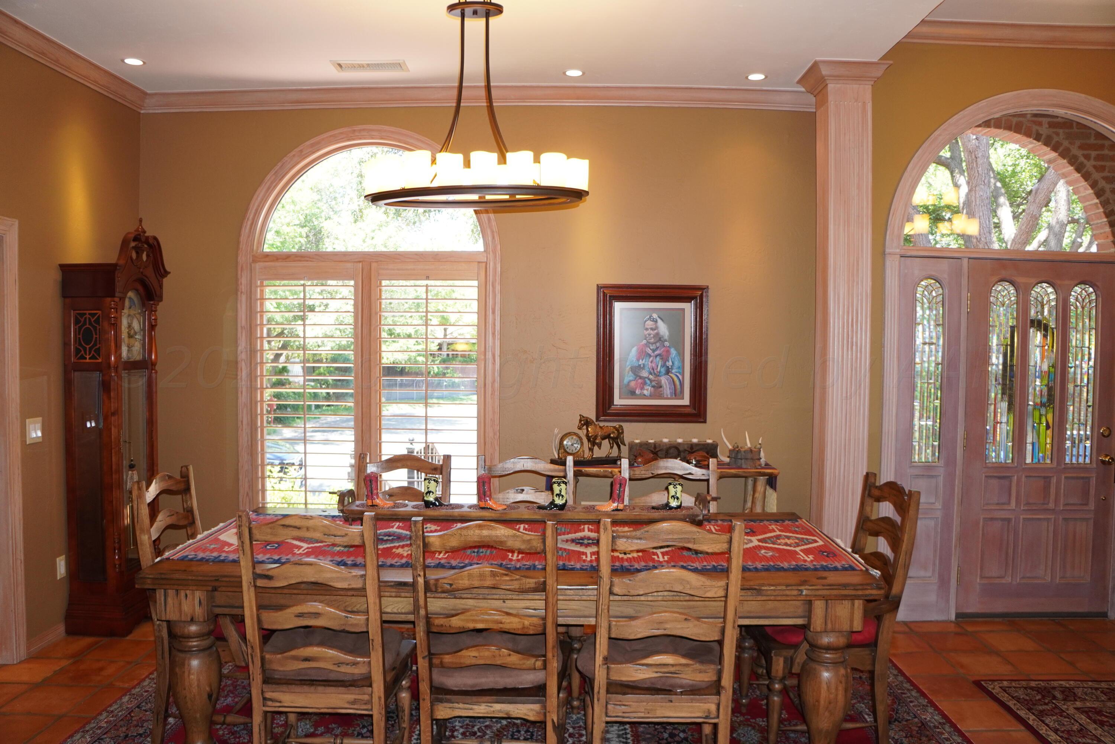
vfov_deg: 47.9
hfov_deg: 67.4
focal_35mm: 27
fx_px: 836
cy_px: 372
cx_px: 558
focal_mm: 18
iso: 640
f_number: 4
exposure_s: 1/160
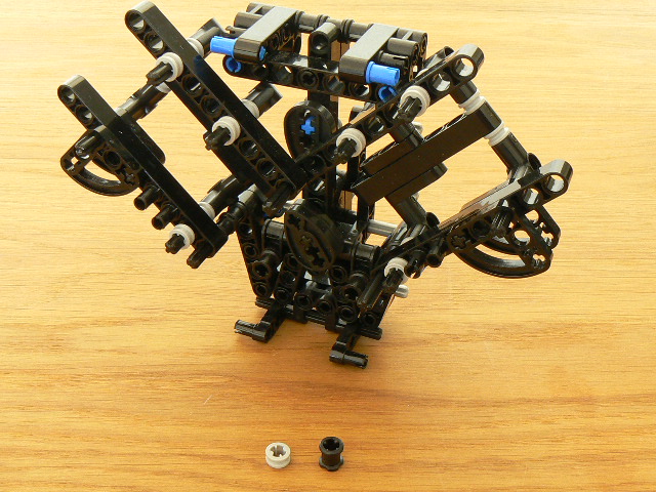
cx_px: 328
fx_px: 929
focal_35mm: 49
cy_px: 246
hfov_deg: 38.9
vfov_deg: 29.7
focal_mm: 6
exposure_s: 2
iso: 100
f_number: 5
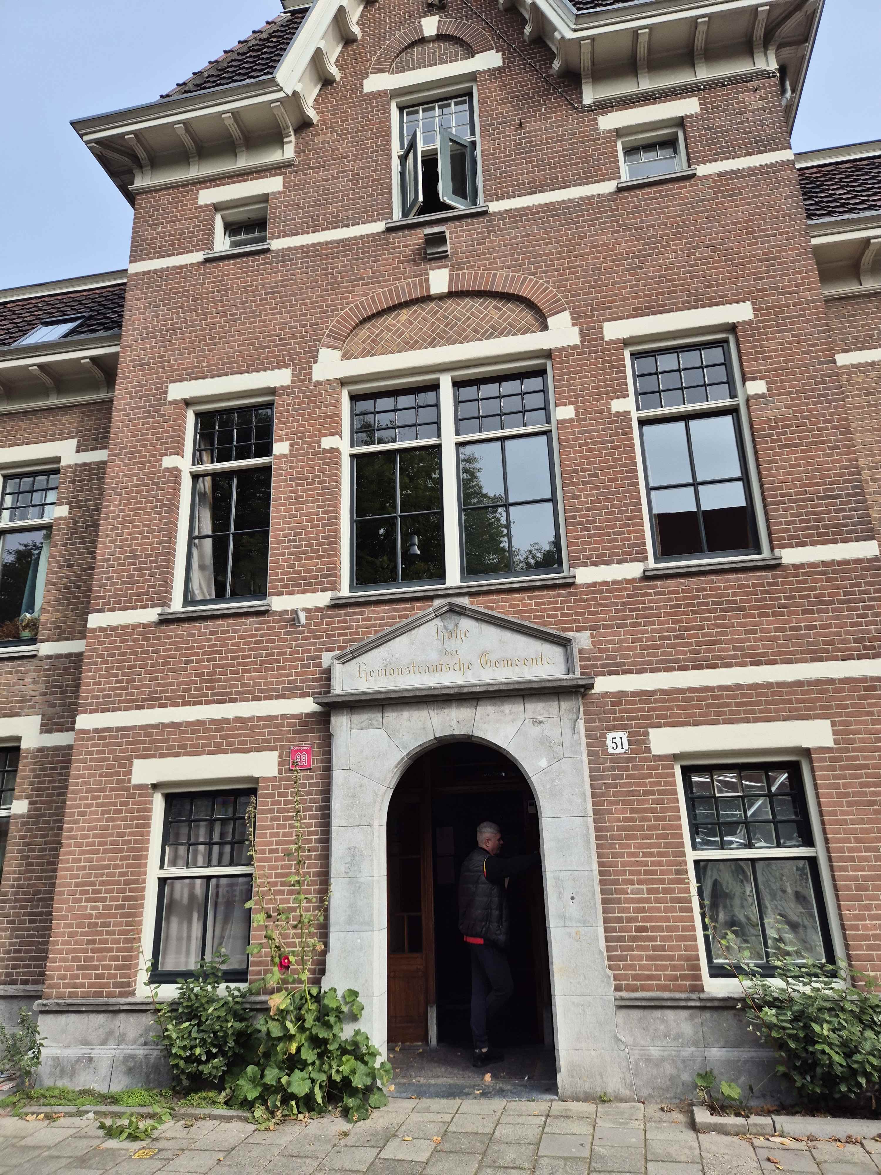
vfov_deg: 73.9
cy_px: 588
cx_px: 440
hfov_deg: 58.9
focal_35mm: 23
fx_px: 780
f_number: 1.8
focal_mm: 5.4
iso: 25
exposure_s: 1/1148
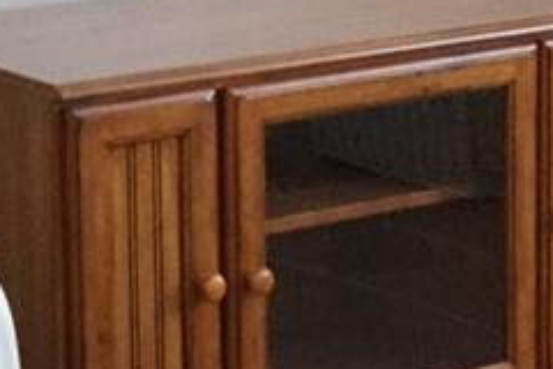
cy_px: -161
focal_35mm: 187
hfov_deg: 10.9
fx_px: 2872
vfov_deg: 7.2
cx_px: 597
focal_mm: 28
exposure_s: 1/50
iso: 6400
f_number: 4.5
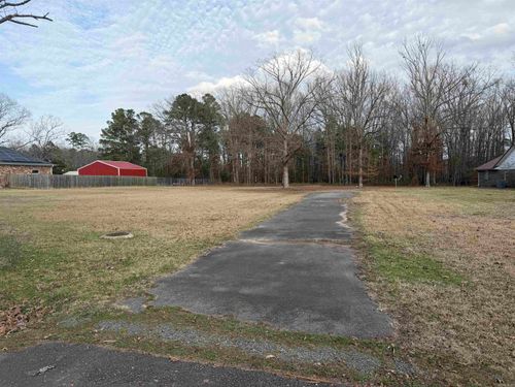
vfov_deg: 56.8
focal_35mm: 24
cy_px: 194
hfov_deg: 71.6
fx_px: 357
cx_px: 258
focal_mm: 6.76
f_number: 1.78
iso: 80
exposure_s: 1/2000
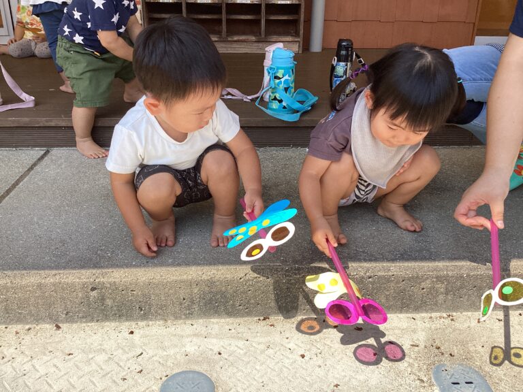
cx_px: 262
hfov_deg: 58.4
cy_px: 196
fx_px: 468
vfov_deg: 45.4
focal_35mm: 31
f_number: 2.4
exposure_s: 1/1031
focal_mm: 3.3
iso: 25
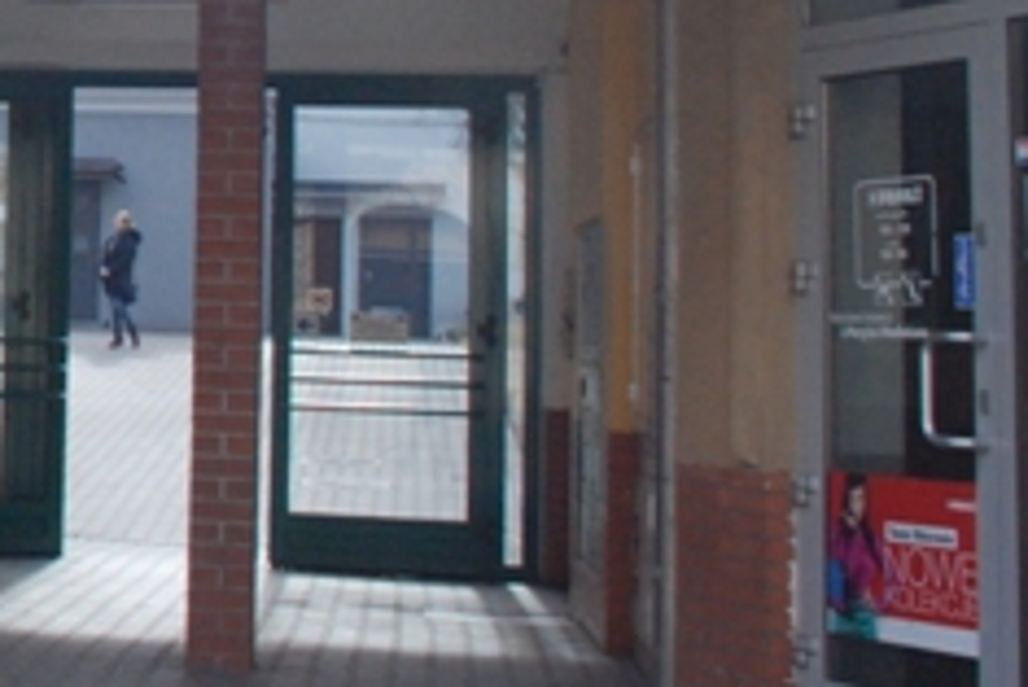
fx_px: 2629
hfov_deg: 19.3
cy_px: -70
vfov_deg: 14.5
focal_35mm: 92
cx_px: -525
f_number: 9
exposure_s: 1/320
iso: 1000
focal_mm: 18
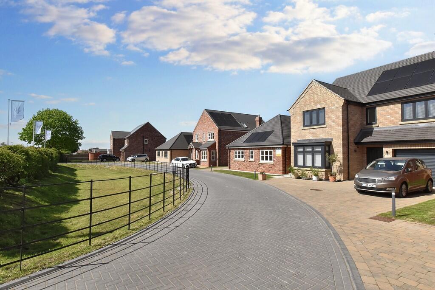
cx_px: 218
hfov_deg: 85.4
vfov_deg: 63.2
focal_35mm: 20
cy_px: 145
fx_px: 236
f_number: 14
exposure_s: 1/800
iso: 800
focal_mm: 13
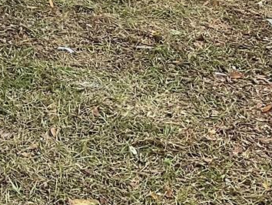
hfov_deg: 13.7
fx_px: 1030
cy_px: -198
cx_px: -193
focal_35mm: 131
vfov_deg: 10.5
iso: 16
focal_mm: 3
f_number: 1.8
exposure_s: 1/1015
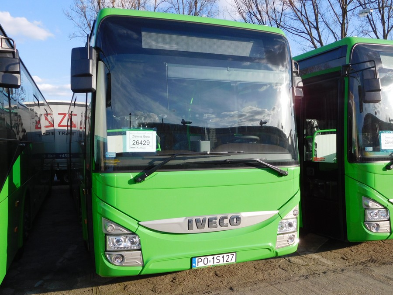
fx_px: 363
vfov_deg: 44.2
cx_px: 196
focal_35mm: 32
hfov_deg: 56.8
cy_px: 148
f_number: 3.6
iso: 125
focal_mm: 5.7
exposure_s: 1/640
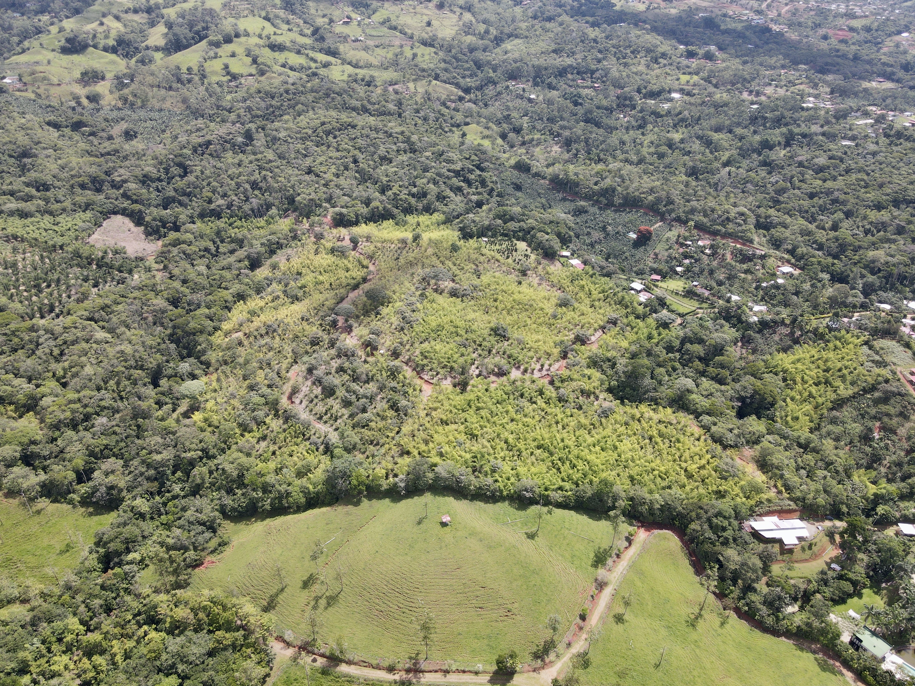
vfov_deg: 56.8
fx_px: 634
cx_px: 458
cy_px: 343
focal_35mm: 24
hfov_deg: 71.6
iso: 100
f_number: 2.8
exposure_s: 1/320
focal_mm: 4.5
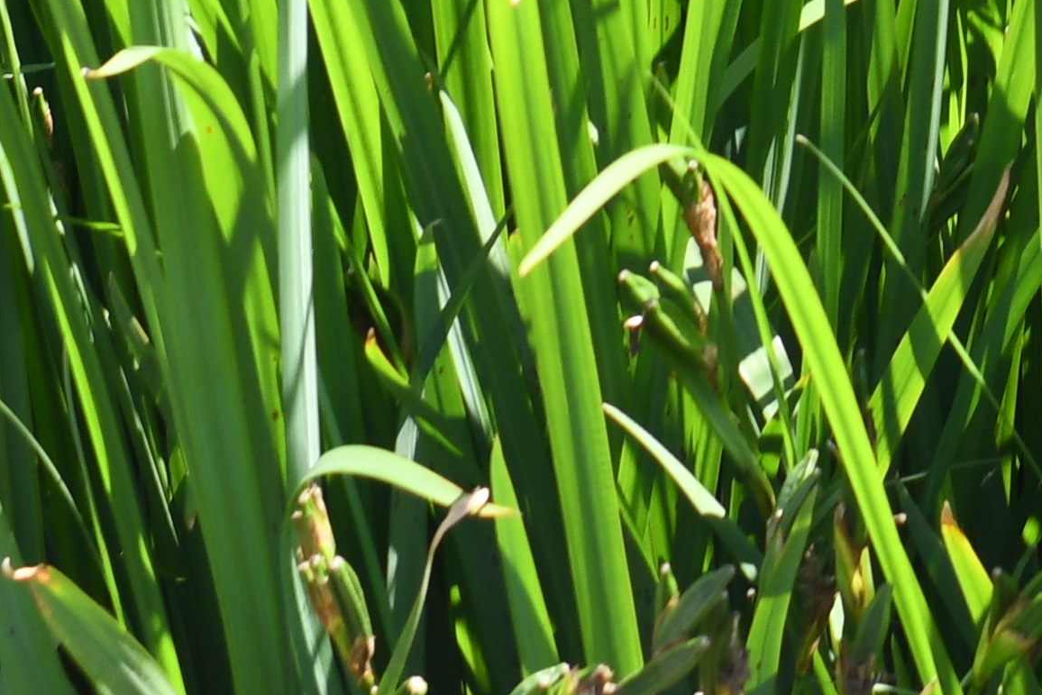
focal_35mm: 250
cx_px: 1645
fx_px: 7237
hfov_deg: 8.0
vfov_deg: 5.1
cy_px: -1669
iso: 220
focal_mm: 35
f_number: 5
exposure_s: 1/400
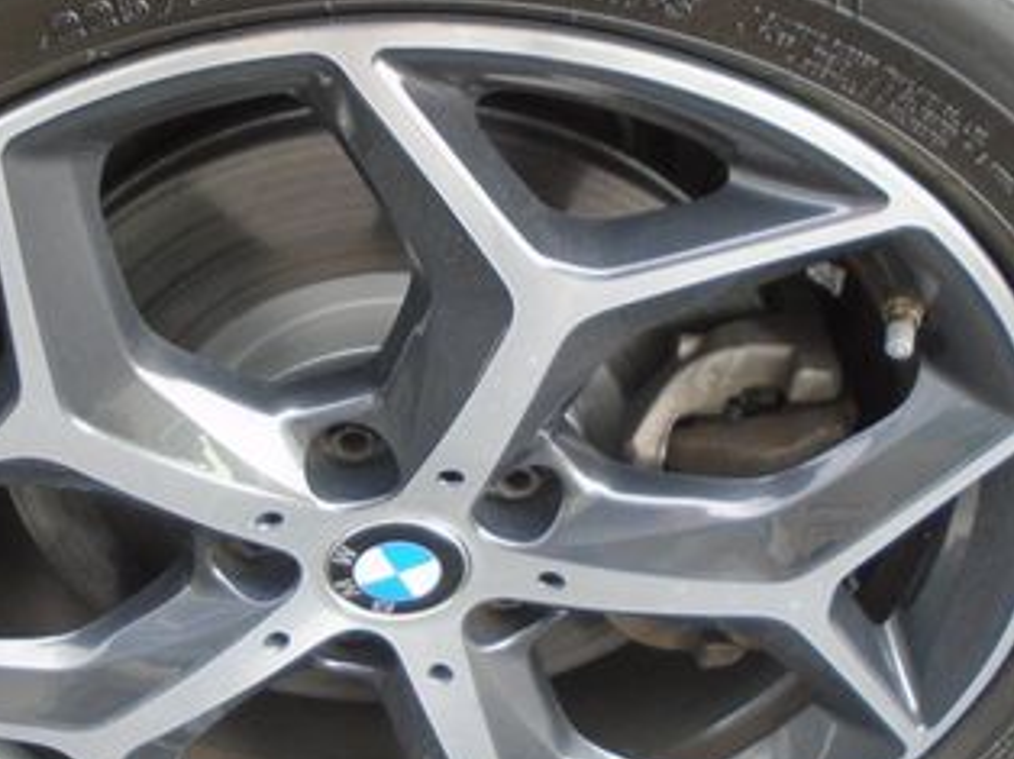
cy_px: 336
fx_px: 1551
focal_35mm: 53
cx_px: 397
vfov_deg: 27.5
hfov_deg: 36.0
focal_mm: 4.6
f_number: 3.2
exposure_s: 1/40
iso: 100
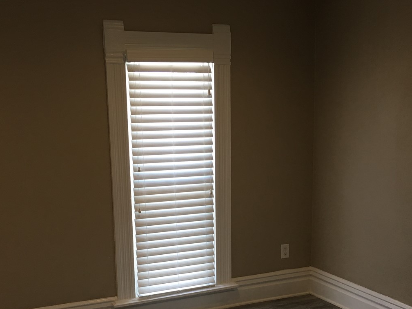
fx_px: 548
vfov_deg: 31.0
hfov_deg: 41.2
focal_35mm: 46
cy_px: 231
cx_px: 207
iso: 25
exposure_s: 1/40
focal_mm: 4.15
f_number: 2.2
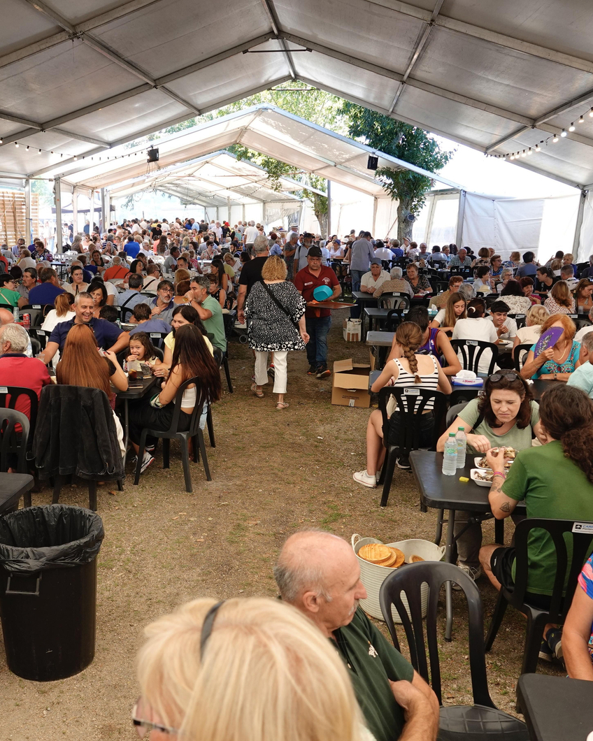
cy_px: 369
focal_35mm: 34
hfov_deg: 42.7
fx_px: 746
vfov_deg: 52.8
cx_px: 193
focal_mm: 8.8
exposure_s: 1/200
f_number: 2.4
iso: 160
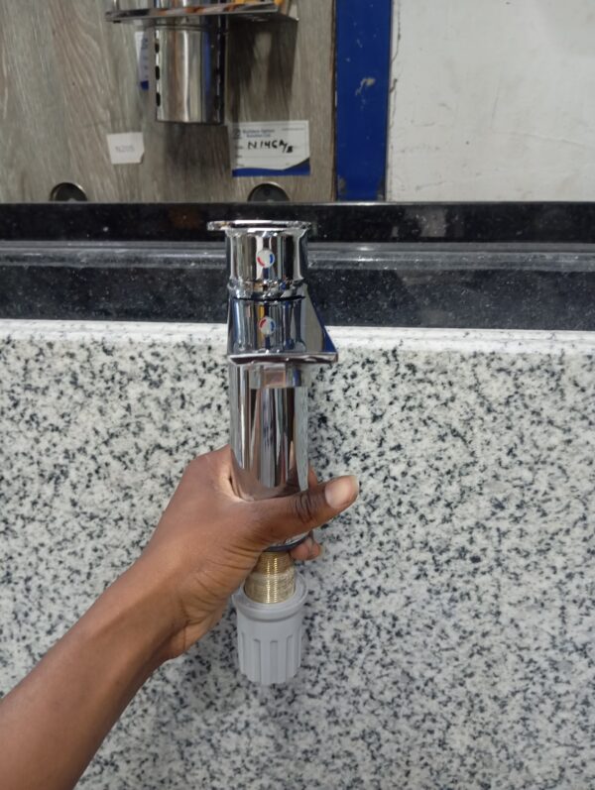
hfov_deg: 49.9
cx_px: 298
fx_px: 640
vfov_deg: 63.4
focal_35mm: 28
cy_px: 395
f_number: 1.8
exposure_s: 1/25
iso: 1626
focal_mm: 4.22
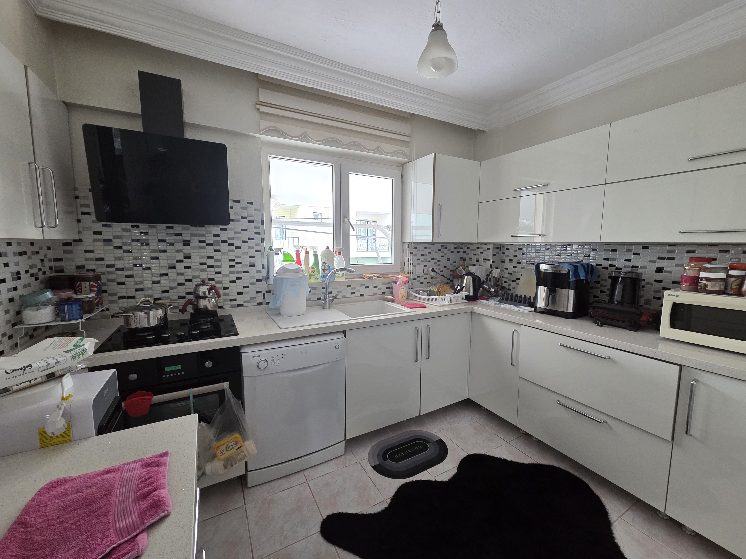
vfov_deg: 89.9
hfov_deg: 106.2
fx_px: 280
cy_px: 280
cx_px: 373
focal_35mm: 13
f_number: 2.2
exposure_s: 1/50
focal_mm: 2.2
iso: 400
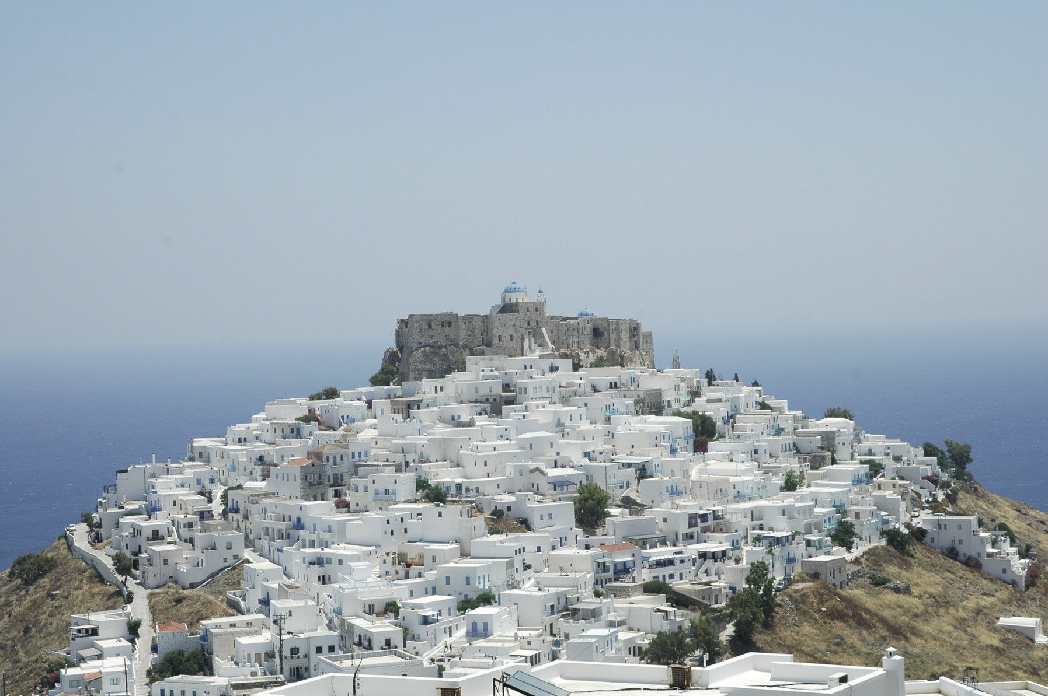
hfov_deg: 26.0
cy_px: 348
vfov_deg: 17.5
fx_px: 2268
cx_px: 524
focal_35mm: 78
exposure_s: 1/500
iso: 200
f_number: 11
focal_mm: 52
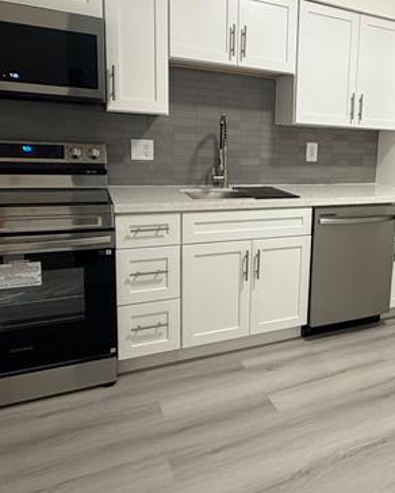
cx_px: 337
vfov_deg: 58.4
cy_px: 203
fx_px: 438
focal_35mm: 30
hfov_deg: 45.2
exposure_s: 1/60
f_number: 2.2
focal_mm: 2.22
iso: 320
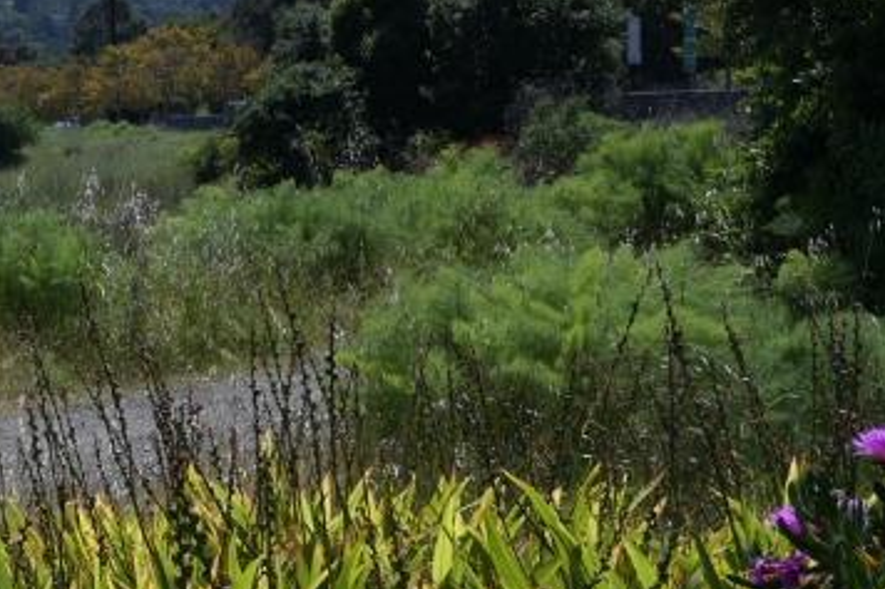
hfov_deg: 15.8
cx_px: -902
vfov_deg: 13.5
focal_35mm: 101
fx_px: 2482
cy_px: 155
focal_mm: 24
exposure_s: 1/1000
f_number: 8
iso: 200
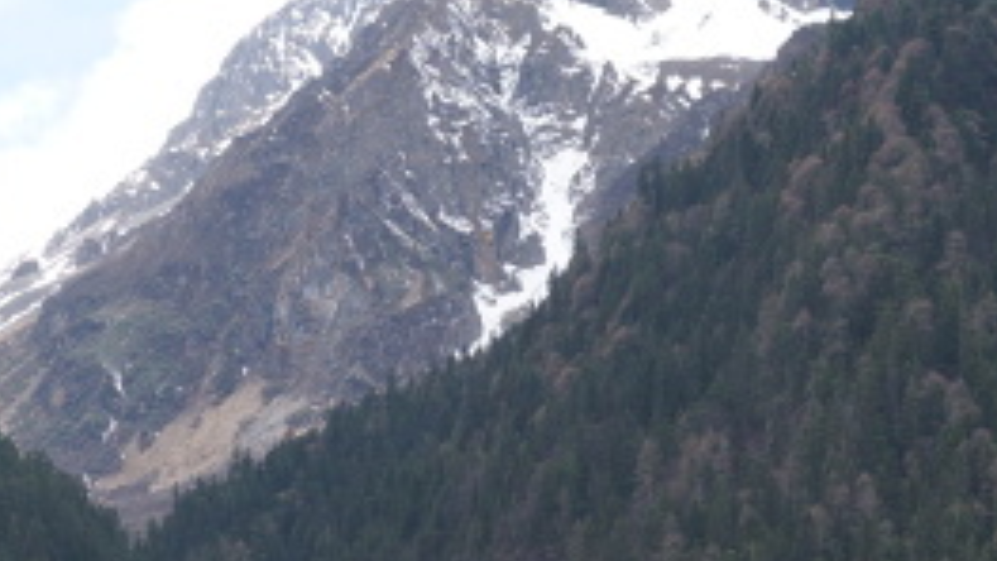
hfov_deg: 13.9
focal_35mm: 153
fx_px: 4046
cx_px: 83
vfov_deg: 7.9
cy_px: -57
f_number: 8
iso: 100
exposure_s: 1/125
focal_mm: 25
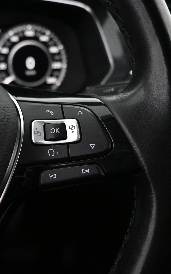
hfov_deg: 33.8
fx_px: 276
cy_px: 136
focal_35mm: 37
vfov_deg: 52.8
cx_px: 45
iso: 4000
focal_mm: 16
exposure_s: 1/100
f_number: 3.5
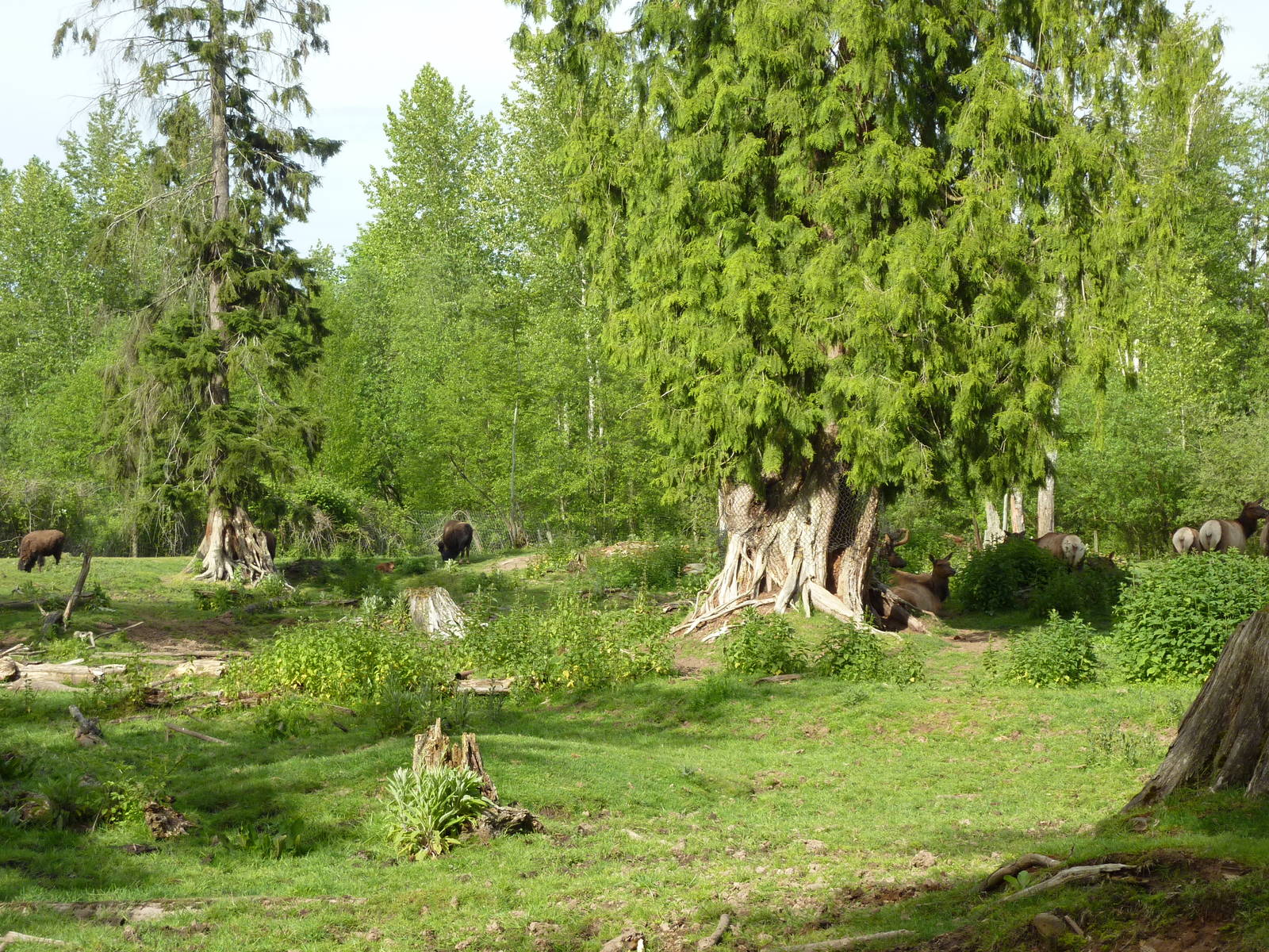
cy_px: 476
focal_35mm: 72
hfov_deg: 27.0
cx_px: 634
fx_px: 2639
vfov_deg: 20.4
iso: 125
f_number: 4.1
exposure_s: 1/500
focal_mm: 11.9
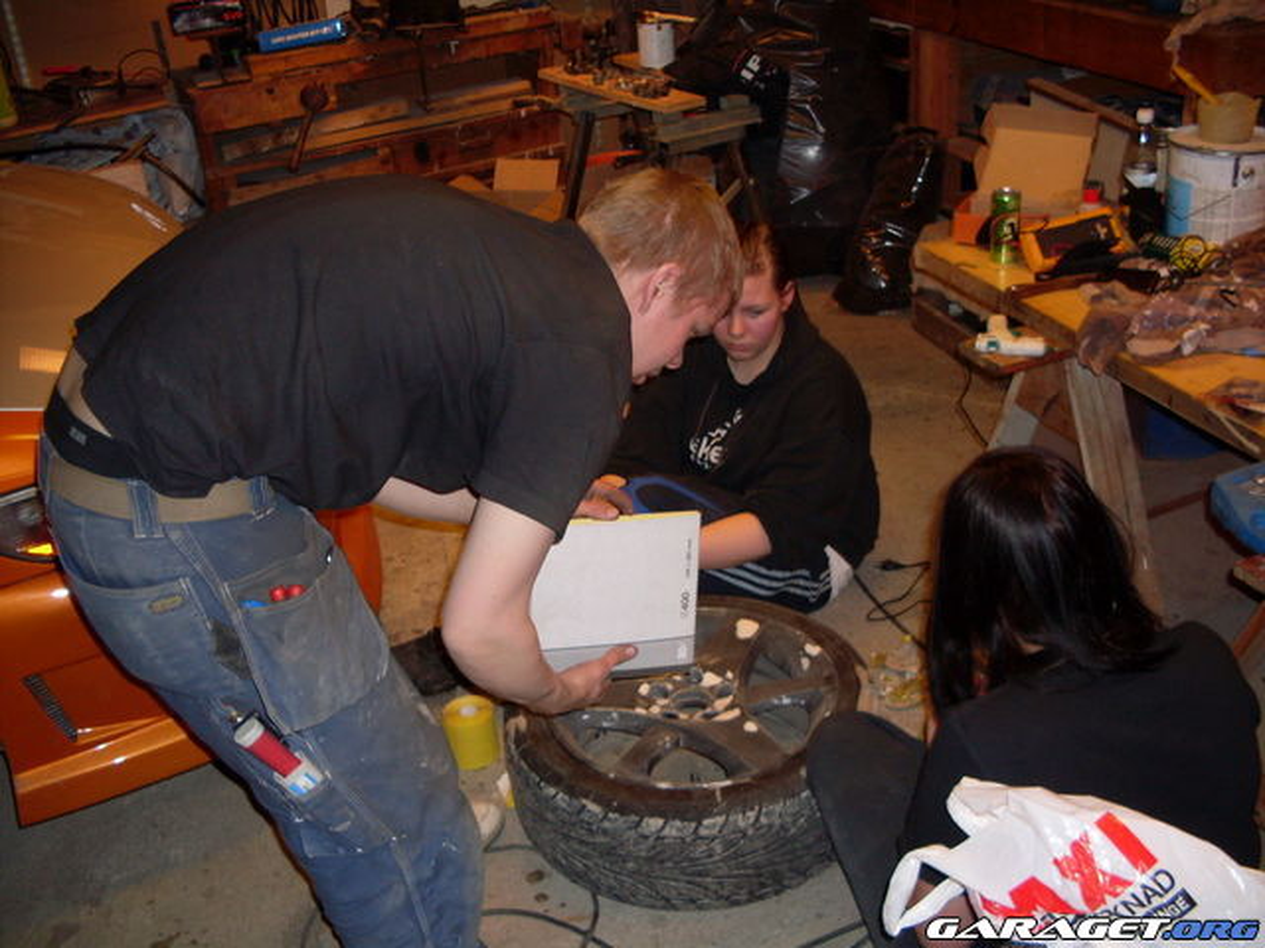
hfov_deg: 49.0
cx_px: 632
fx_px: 1389
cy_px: 474
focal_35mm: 38
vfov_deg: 37.7
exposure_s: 1/45
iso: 100
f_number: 2.8
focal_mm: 6.3
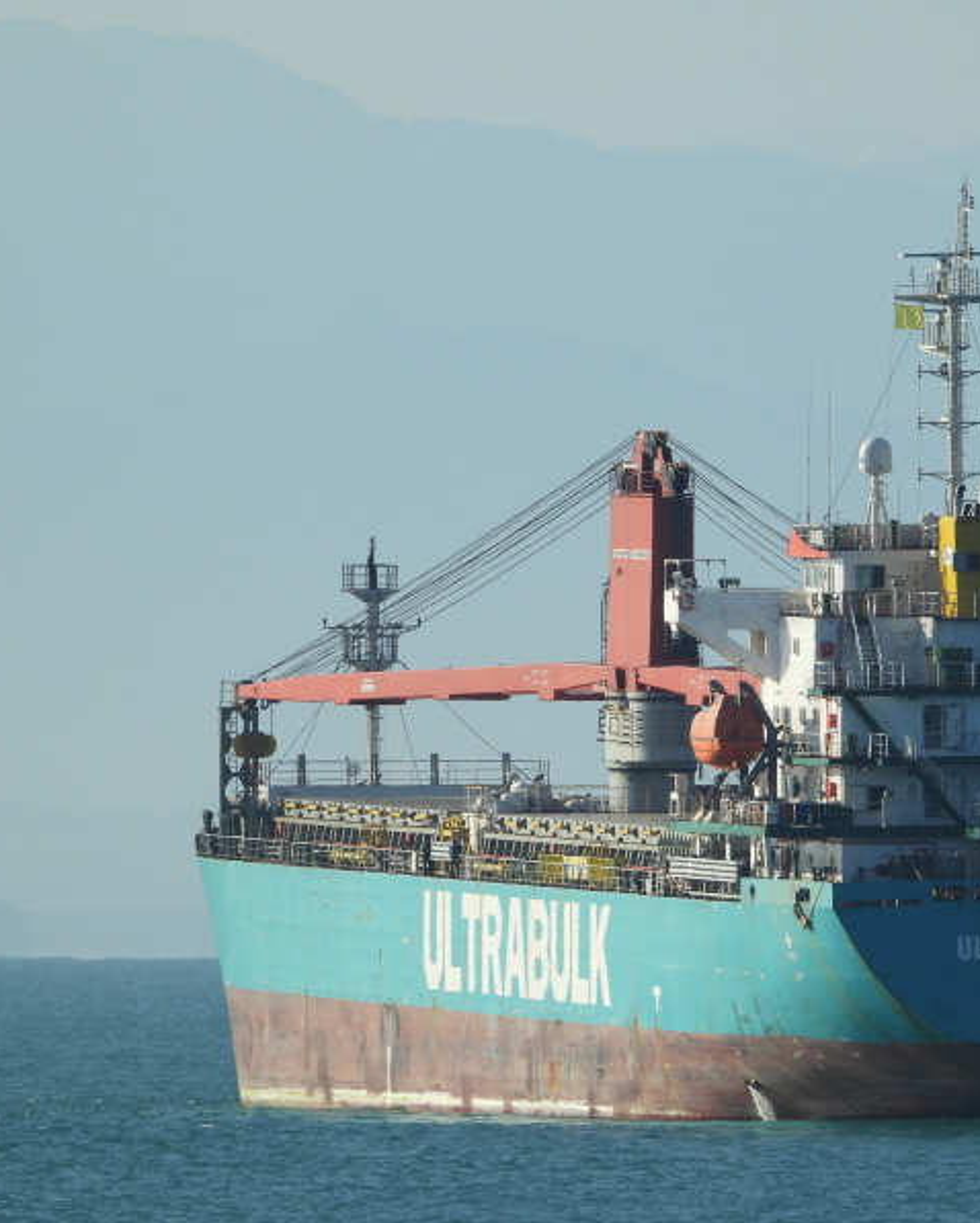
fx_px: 33157
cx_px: 728
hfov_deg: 1.7
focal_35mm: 915
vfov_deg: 2.1
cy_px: 613
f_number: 5
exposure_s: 1/640
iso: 100
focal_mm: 126
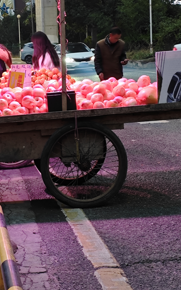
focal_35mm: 86
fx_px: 679
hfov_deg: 15.1
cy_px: 102
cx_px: 43
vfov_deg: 24.0
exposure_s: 1/50
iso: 320
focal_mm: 5.84
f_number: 1.6
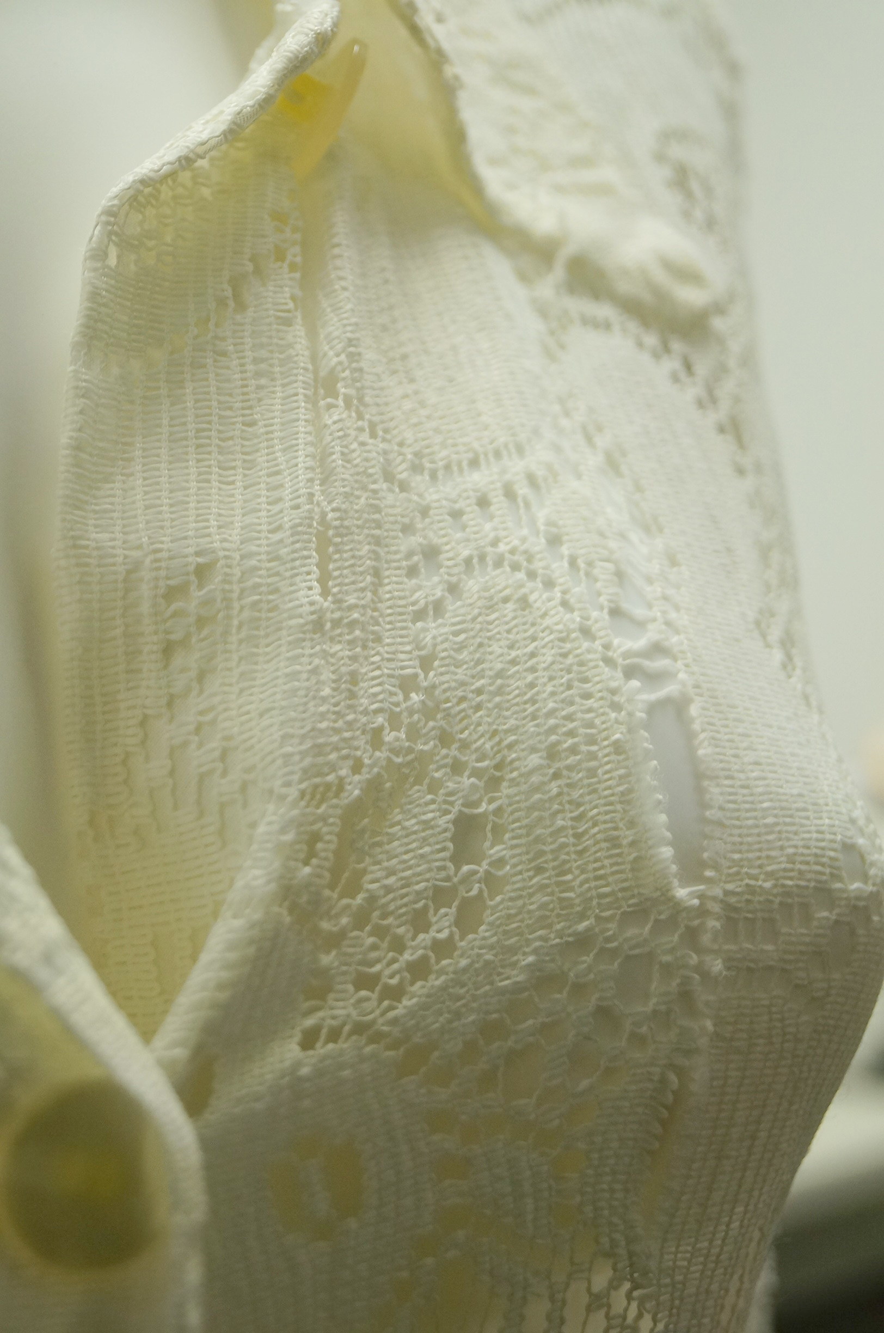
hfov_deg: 20.1
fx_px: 2495
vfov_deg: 29.9
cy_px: 666
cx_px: 442
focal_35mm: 68
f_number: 5.6
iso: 800
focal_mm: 45
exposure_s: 1/80
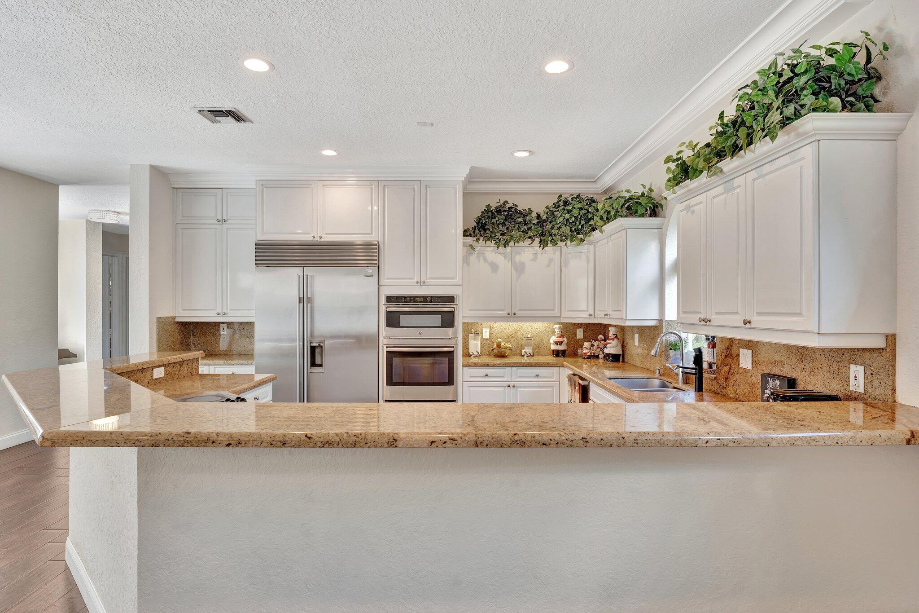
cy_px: 306
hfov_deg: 87.2
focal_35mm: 19
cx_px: 460
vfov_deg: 64.8
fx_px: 482
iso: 500
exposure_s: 1/4
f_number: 8
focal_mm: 18.9
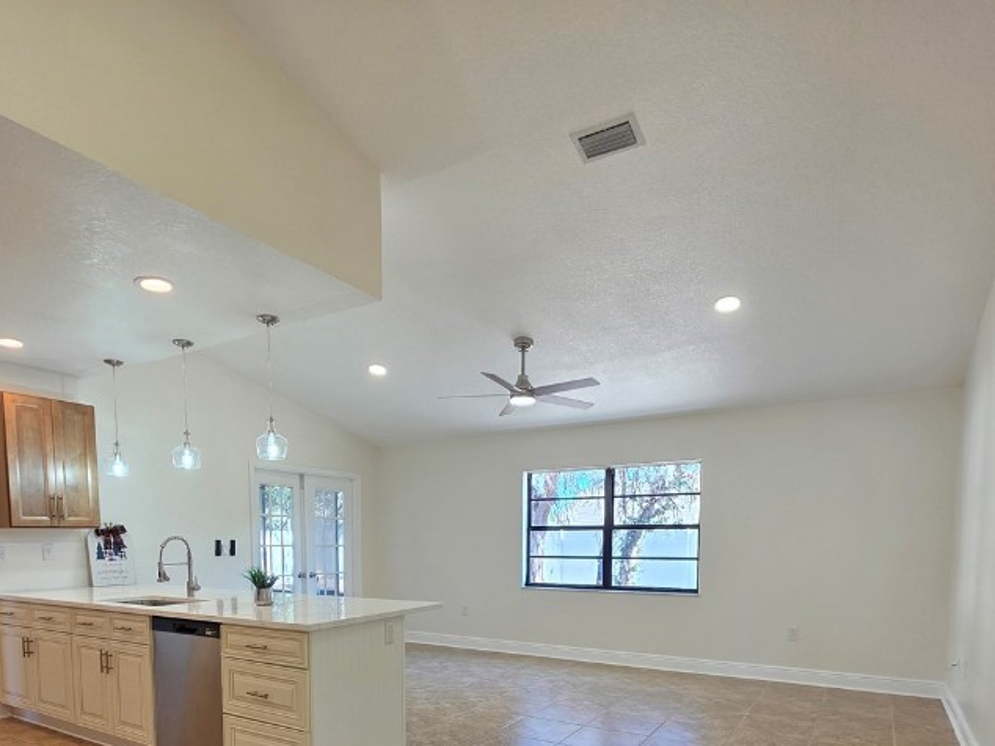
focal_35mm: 21
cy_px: 583
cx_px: 468
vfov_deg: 59.1
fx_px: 603
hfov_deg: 78.9
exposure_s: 1/120
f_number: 1.9
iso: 100
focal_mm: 2.2
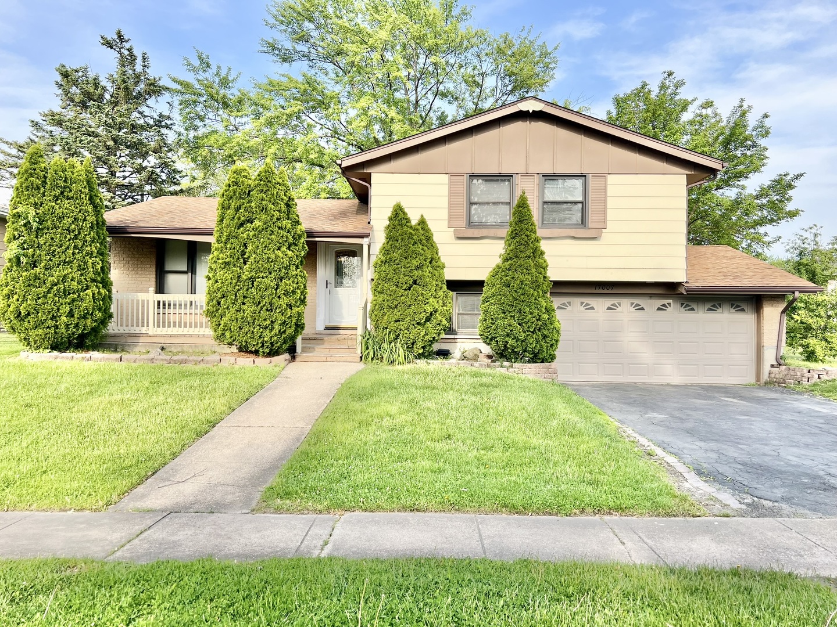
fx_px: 629
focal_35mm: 26
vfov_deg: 53.1
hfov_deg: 67.3
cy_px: 314
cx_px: 418
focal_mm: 5.7
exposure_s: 1/1280
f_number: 1.5
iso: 50
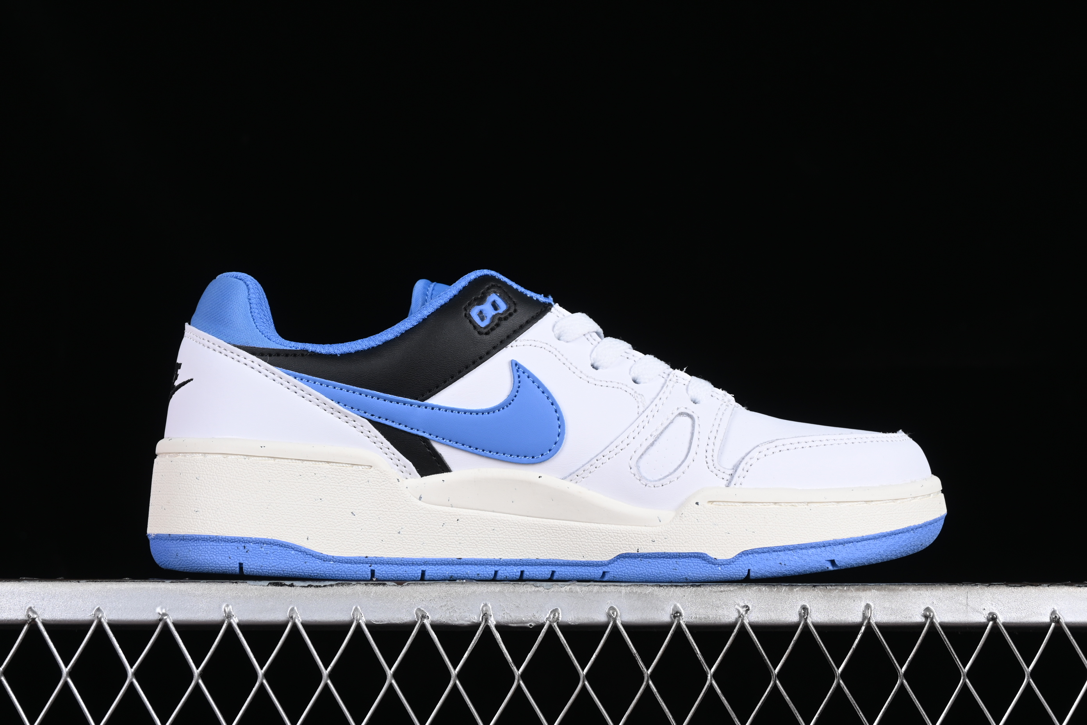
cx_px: 544
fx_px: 2264
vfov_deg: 18.2
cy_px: 362
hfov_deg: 27.0
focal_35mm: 75
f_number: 8
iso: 160
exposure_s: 1/80
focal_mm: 50
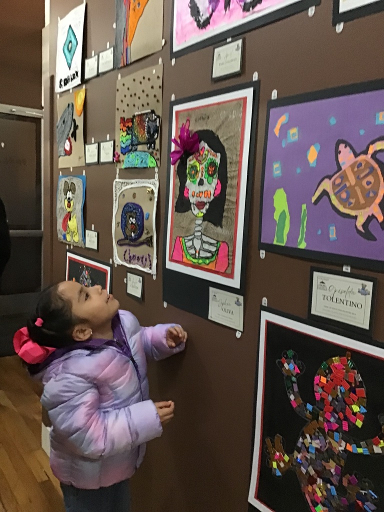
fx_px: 459
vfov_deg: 58.4
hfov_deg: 45.4
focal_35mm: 31
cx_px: 192
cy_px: 256
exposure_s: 1/15
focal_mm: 3.3
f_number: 2.4
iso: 400
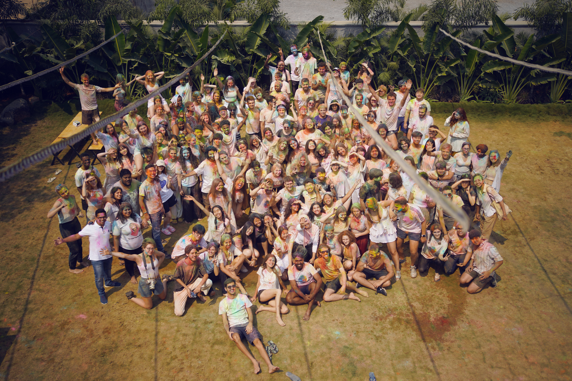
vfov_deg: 37.9
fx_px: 556
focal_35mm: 35
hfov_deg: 54.4
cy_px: 190
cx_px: 286
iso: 100
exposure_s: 1/6400
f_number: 1.8
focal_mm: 35
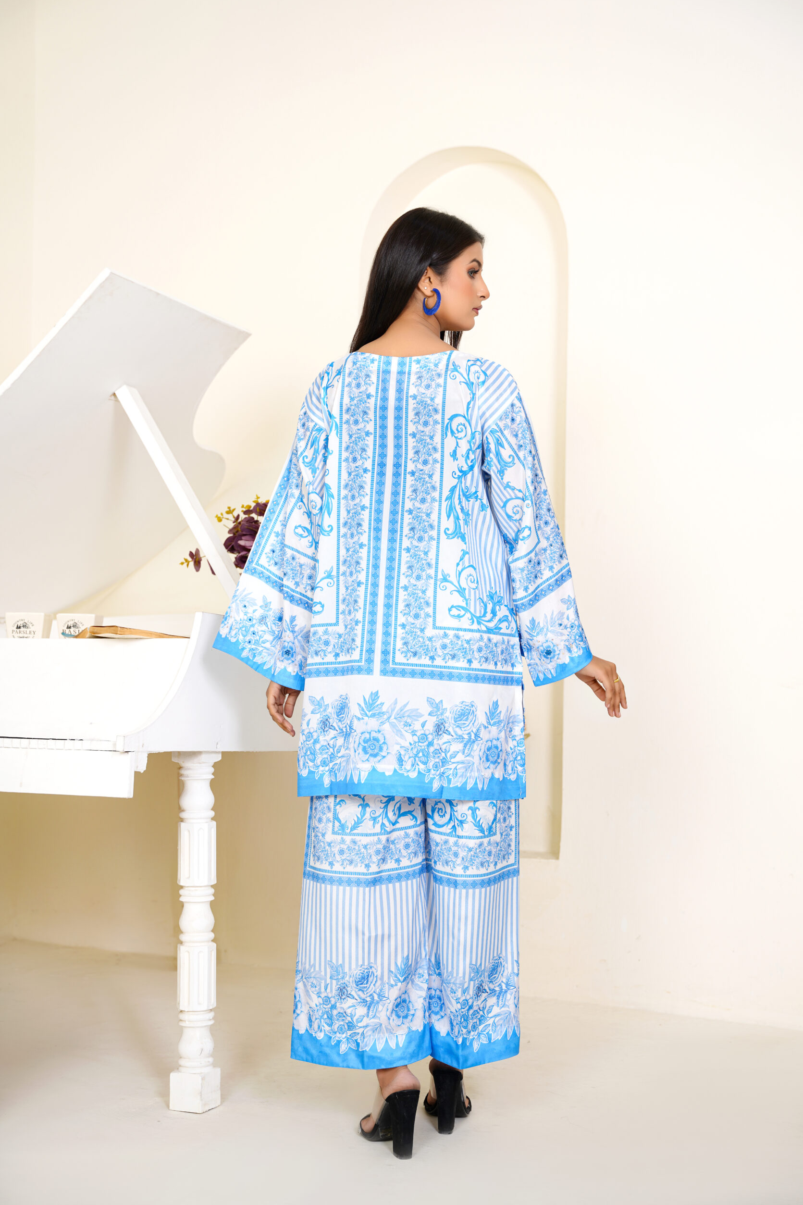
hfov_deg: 28.0
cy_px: 594
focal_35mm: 48
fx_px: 1613
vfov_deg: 41.0
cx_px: 406
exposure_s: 1/125
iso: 64
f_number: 3.5
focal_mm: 47.2
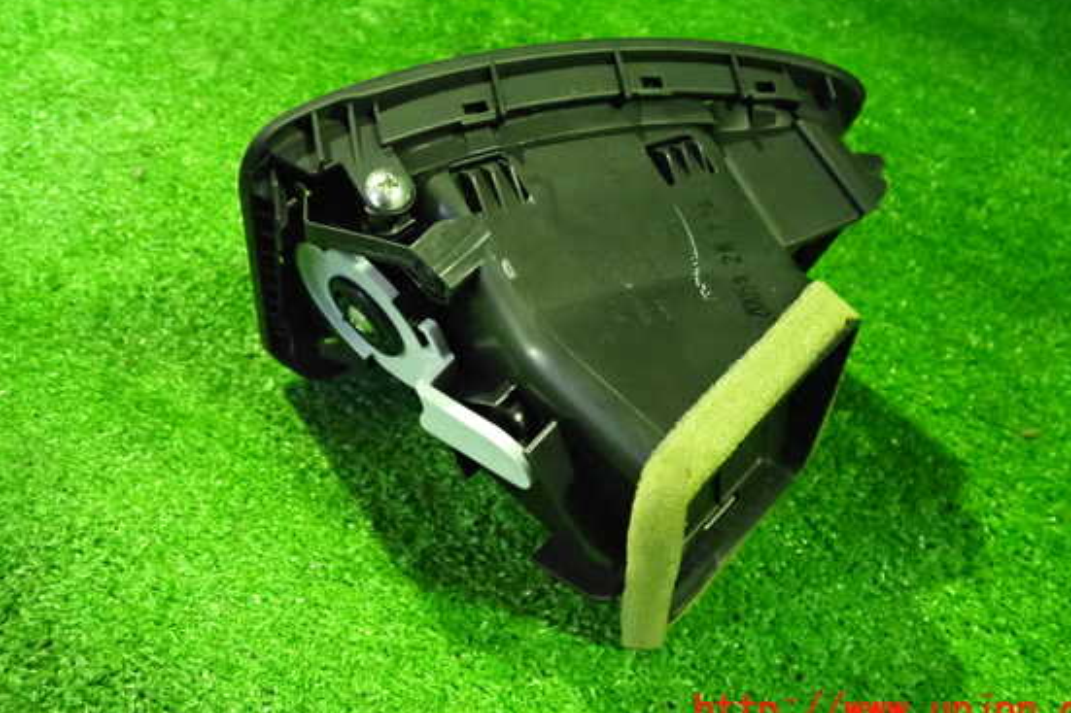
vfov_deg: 38.8
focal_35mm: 34
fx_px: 1011
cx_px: 550
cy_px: 299
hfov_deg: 55.8
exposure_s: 1/50
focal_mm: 5.4
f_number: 2.3
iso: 2500
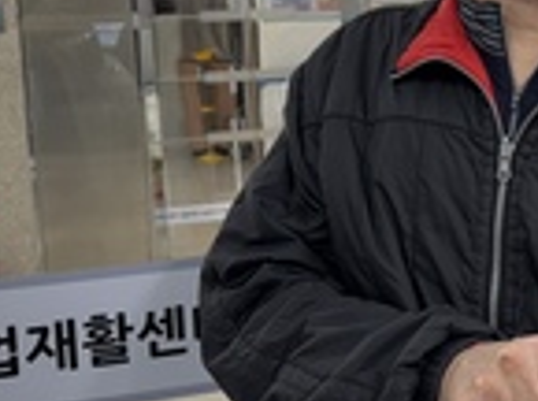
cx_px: 590
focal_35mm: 83
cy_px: 87
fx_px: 1287
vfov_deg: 17.6
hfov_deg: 22.3
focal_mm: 6.76
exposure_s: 1/120
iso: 100
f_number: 1.78
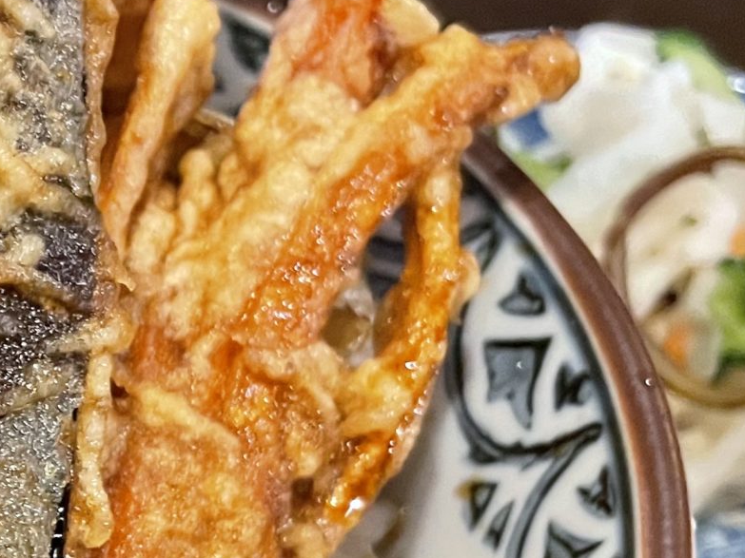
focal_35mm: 85
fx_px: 1829
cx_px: -143
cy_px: 457
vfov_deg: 17.2
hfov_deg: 21.4
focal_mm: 4.2
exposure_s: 1/33
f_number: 1.6
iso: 500
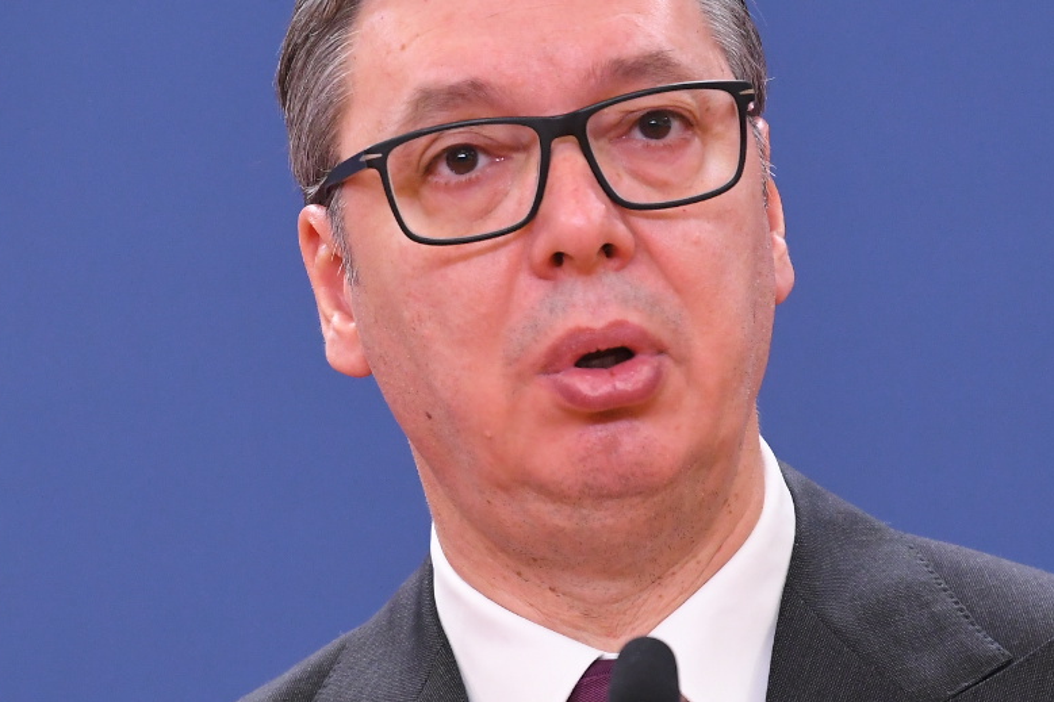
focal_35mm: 624
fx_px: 18264
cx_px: 426
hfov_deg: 3.3
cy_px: 276
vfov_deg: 2.2
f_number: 4
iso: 2000
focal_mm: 200
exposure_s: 1/200
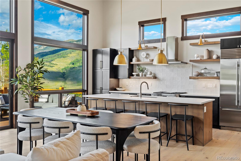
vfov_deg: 37.8
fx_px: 234
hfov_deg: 54.4
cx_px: 120
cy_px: 80
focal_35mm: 35
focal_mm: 35
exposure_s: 1/4
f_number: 8
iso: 100
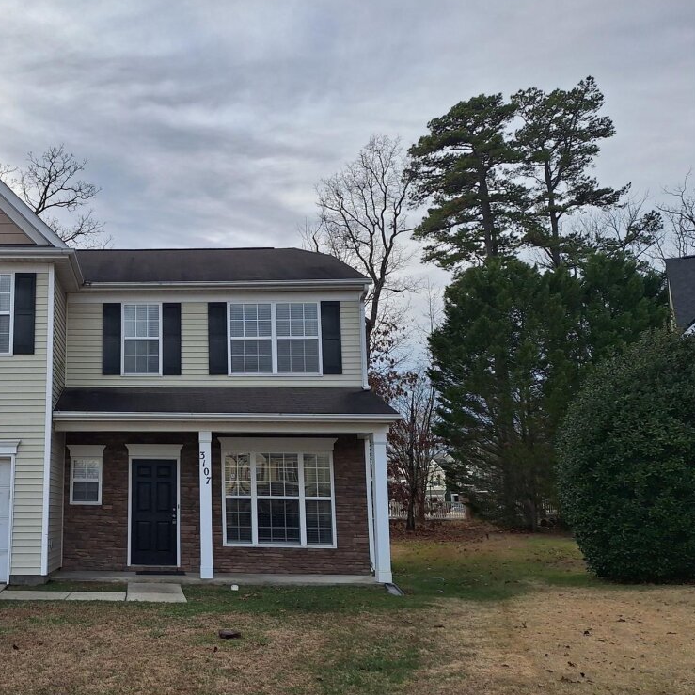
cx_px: 135
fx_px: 750
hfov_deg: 47.0
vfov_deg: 49.7
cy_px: 385
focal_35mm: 33
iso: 40
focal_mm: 5.54
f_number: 1.8
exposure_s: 1/1493
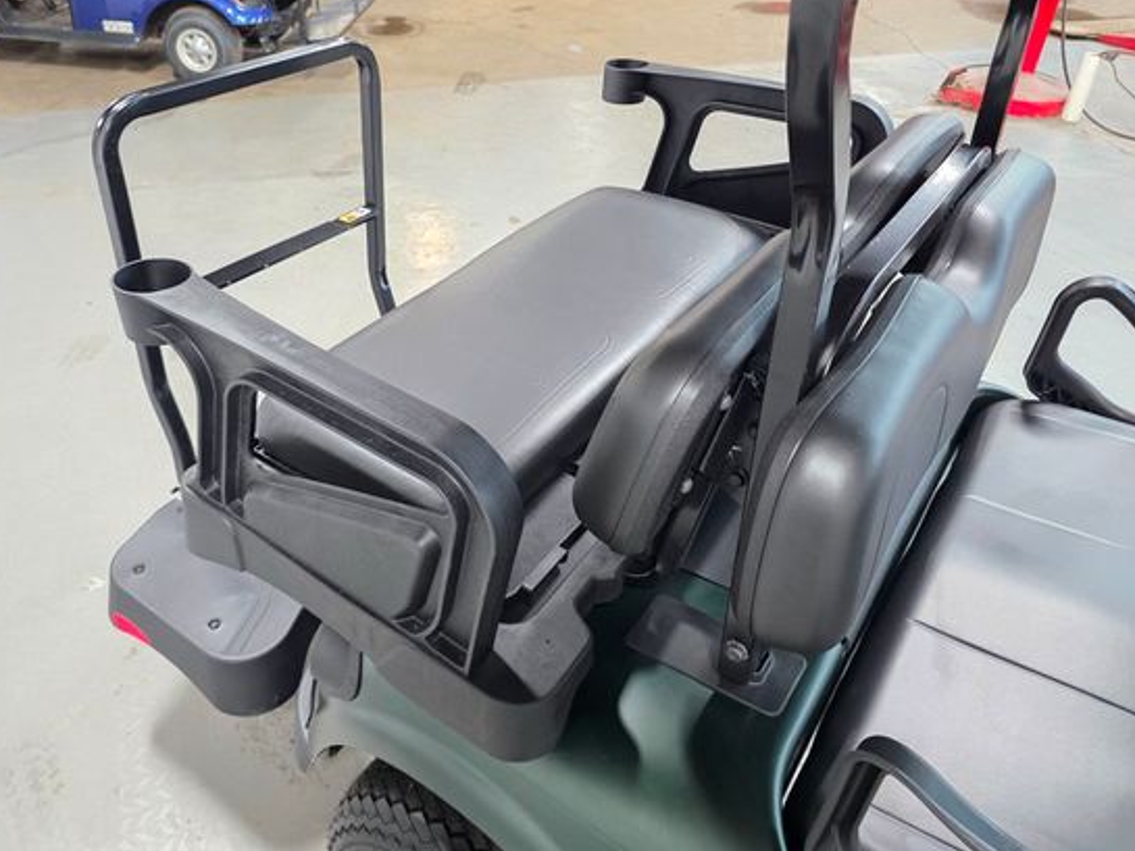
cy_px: 385
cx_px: 473
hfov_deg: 64.9
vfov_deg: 51.3
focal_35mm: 27
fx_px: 885
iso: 500
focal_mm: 6.3
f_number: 1.7
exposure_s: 1/120
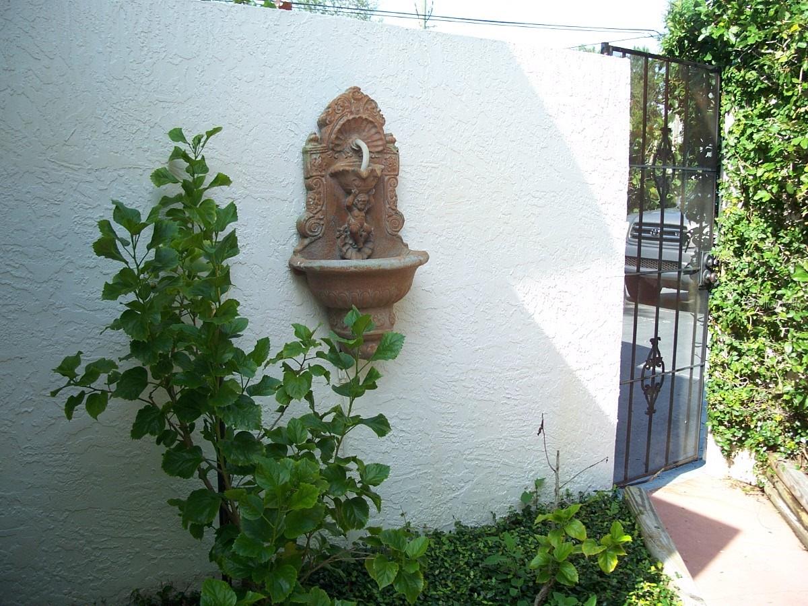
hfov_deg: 50.1
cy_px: 303
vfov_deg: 38.7
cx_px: 404
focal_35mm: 37
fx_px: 864
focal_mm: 7.8
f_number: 2.8
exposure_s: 1/250
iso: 64
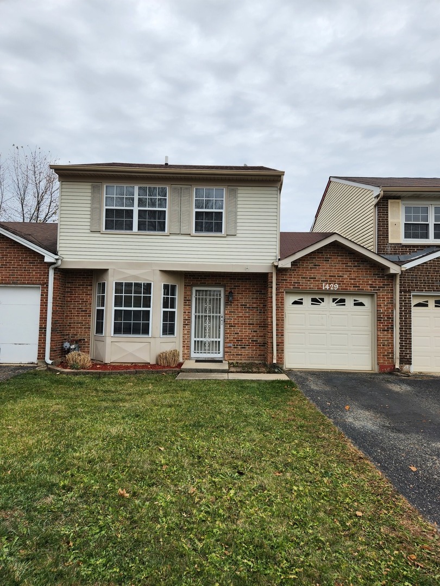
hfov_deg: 58.9
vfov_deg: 73.9
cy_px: 293
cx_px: 220
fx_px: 390
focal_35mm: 23
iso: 20
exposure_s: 1/662
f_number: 1.8
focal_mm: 5.4
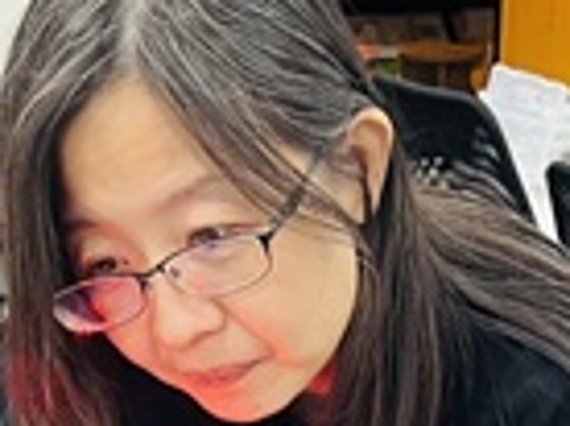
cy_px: 821
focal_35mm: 132
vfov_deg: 10.4
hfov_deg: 15.0
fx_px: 2170
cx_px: 339
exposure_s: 1/60
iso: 125
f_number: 1.5
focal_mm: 5.7
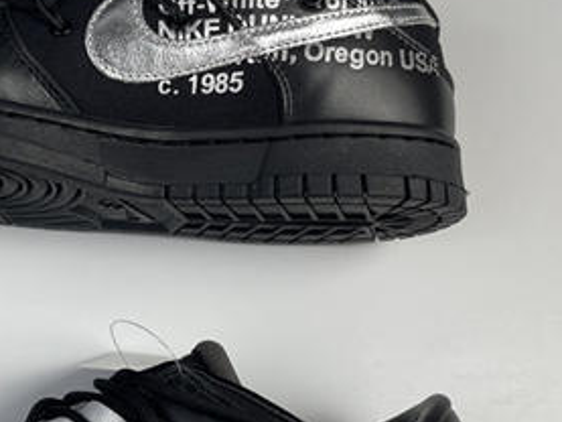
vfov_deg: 23.9
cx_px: 55
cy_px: 285
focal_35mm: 61
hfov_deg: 30.3
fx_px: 991
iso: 40
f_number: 1.6
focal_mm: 4.2
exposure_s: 1/100
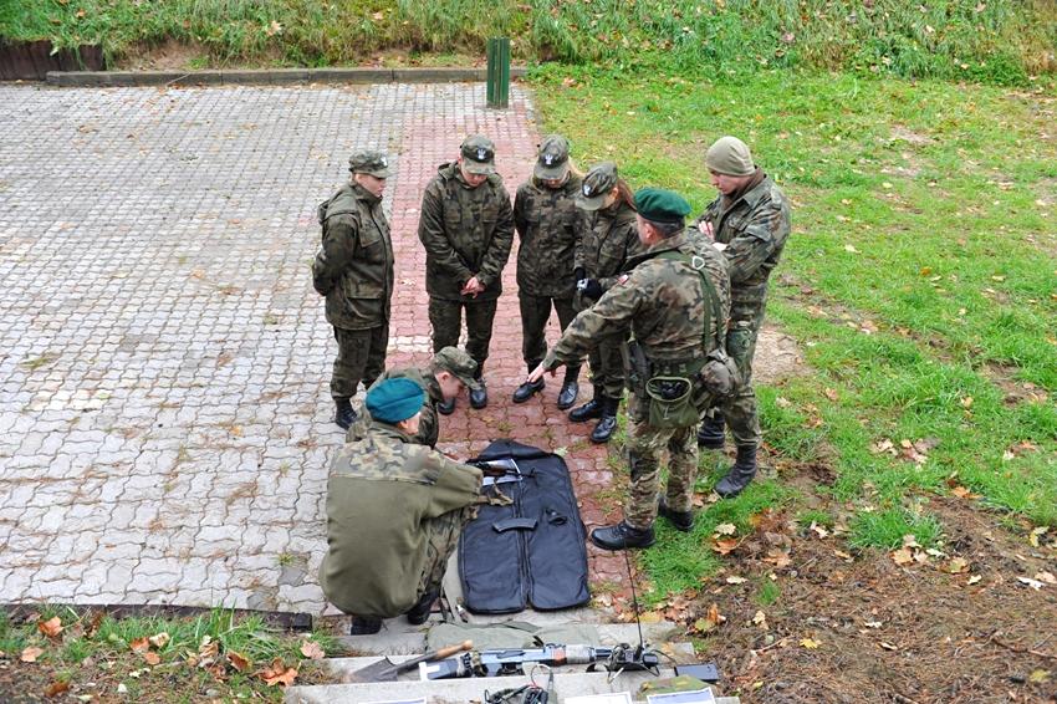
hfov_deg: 58.7
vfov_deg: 41.1
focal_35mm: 32
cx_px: 528
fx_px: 939
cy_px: 352
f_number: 4.5
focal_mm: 32
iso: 640
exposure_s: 1/80
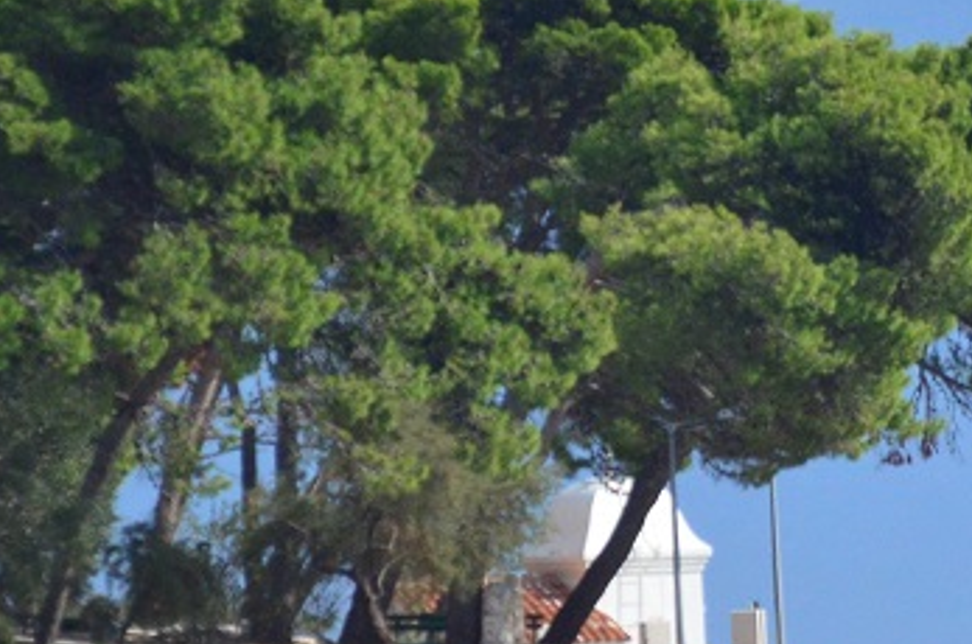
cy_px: 400
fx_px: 34954
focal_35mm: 1297
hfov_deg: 1.6
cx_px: 1084
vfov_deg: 1.1
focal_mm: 300
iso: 1600
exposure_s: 1/8000
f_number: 5.6
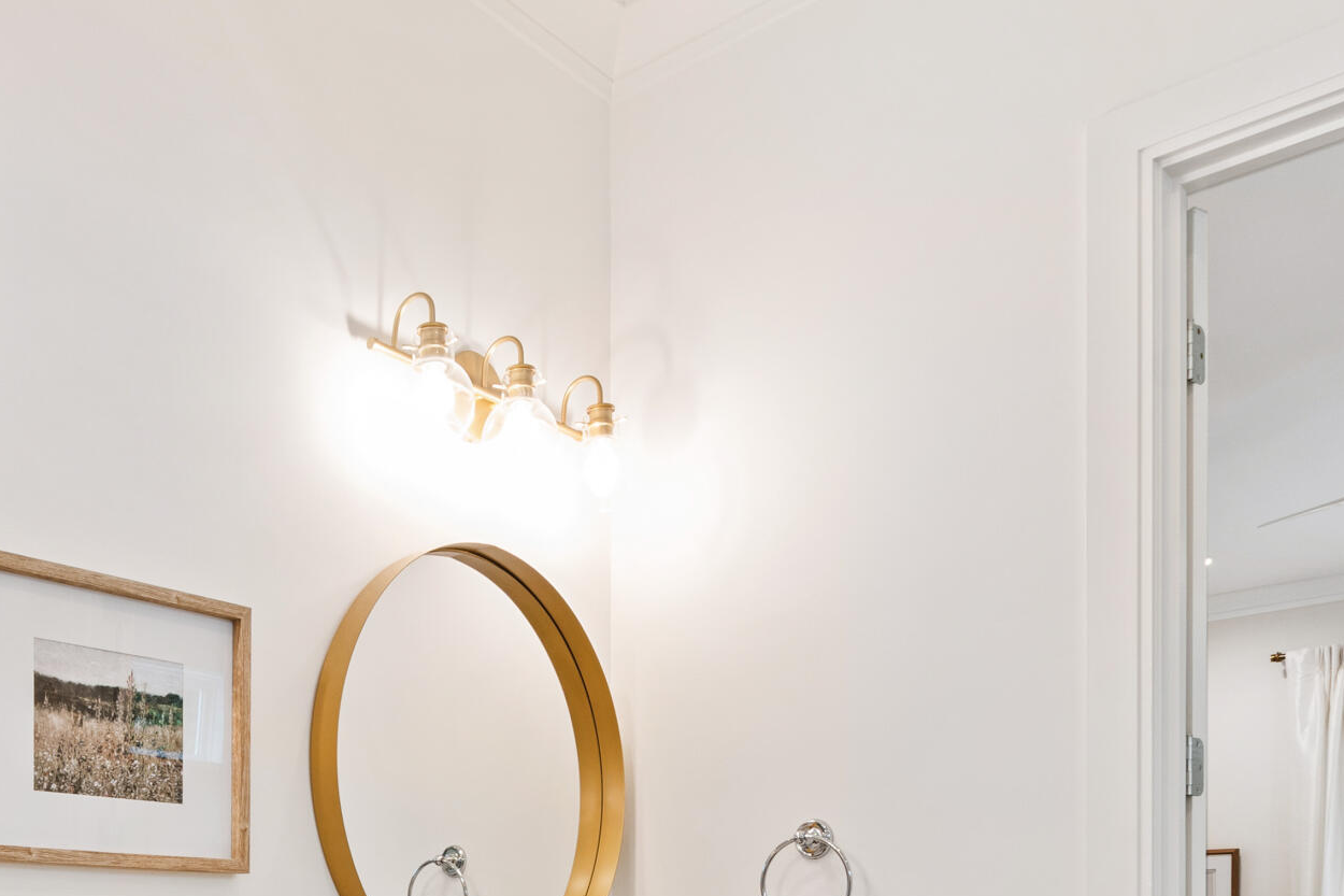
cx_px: 328
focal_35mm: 36
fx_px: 1344
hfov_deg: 50.8
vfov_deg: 32.0
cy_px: 1015
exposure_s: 1/4
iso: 100
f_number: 8
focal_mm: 10
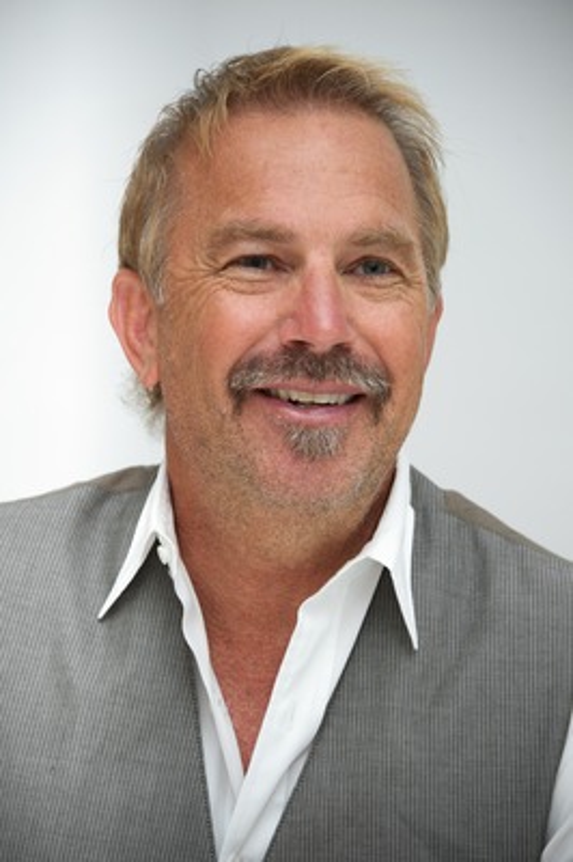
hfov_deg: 6.9
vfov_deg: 10.3
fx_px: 4783
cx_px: 286
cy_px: 431
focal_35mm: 200
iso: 640
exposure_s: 1/60
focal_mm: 200
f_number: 5.6
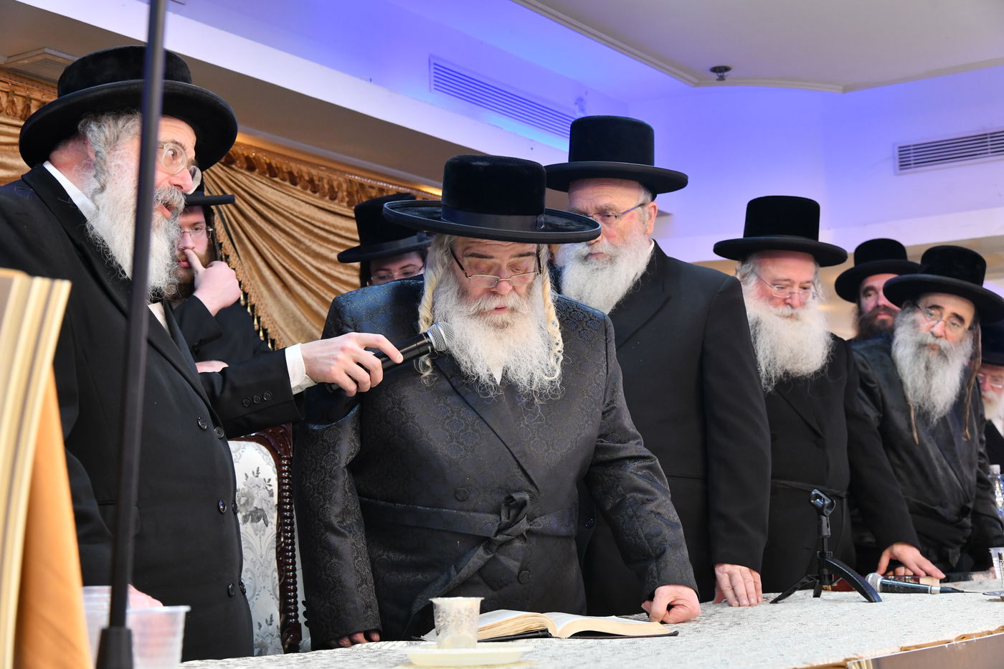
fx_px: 1450
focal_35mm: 52
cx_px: 502
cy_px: 334
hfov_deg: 38.2
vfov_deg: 26.0
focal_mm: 52
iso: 1600
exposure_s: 1/100
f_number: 5.6
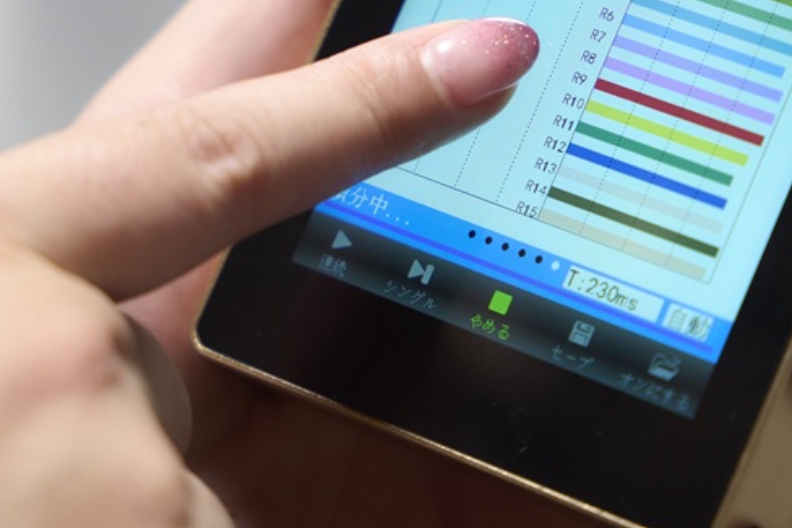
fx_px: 3783
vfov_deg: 7.9
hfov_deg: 11.9
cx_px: 495
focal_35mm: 172
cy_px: 19
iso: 800
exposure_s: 1/125
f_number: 2.8
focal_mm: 70
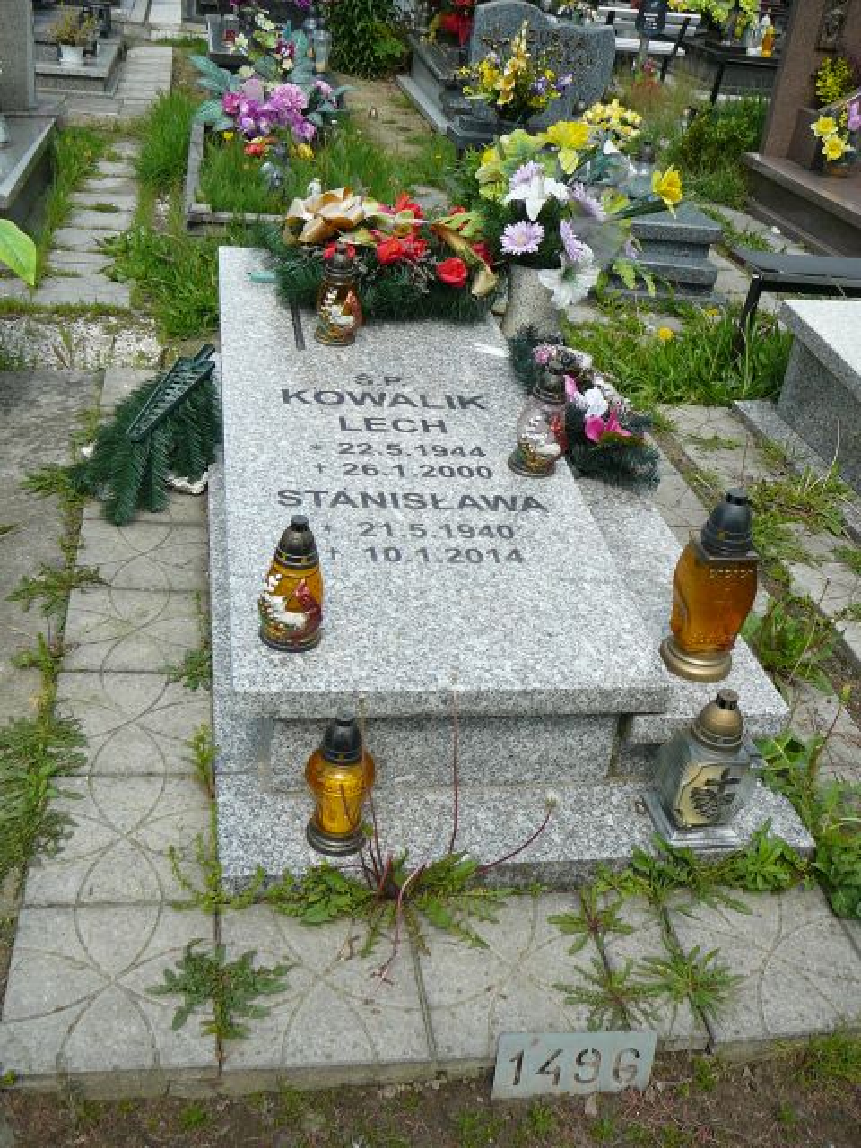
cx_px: 430
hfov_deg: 40.7
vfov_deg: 52.6
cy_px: 574
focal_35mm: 35
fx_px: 1161
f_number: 2.8
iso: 80
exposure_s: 1/640
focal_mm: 5.2
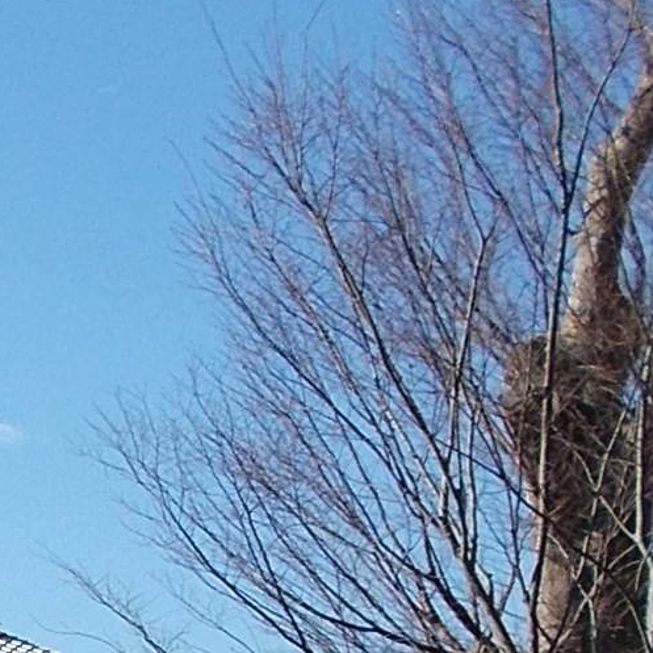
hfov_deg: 15.0
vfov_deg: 16.1
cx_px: -406
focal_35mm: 105
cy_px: 732
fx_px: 2241
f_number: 8
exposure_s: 1/160
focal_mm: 4.6
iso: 80
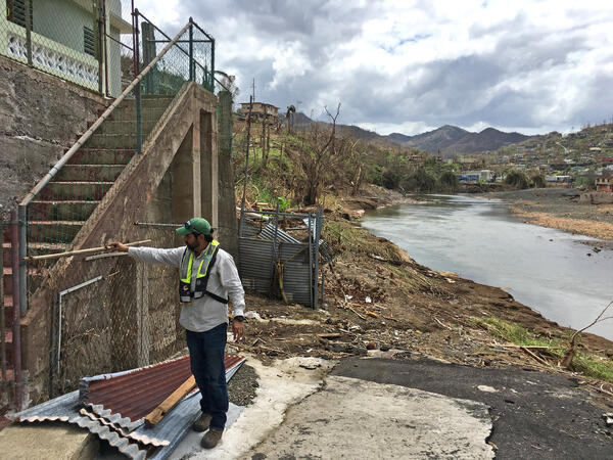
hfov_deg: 61.7
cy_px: 230
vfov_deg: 48.2
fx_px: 514
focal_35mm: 29
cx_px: 306
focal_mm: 4.15
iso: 25
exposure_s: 1/2137
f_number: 2.2
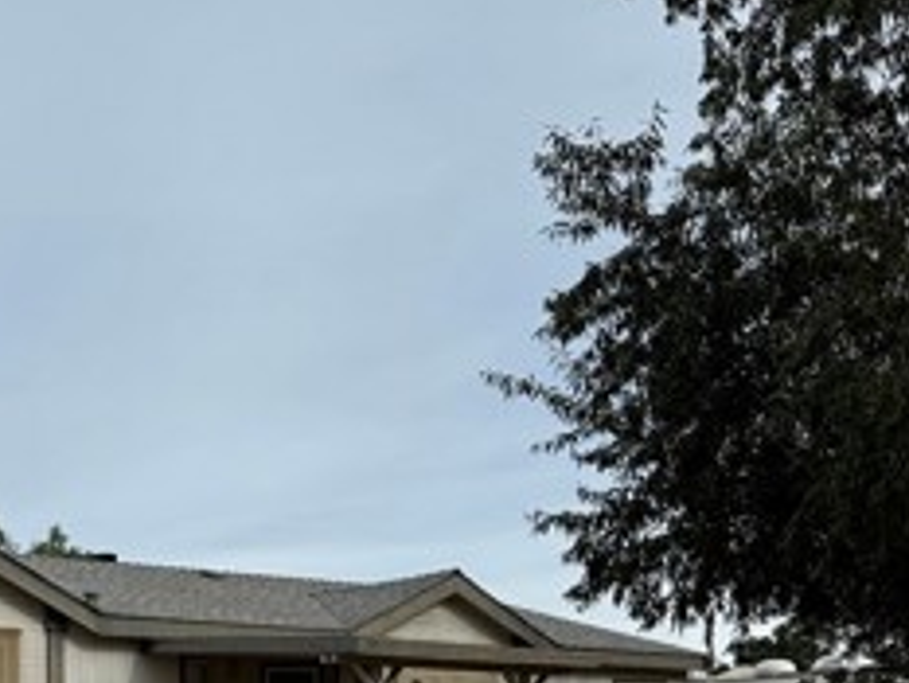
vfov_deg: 21.3
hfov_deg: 28.2
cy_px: 730
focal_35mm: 66
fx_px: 1734
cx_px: 82
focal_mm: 6.76
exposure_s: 1/4950
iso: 80
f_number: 1.78
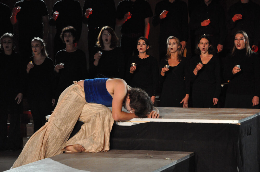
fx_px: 920
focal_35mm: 128
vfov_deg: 10.7
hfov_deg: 16.1
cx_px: 130
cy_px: 86
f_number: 5.6
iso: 3200
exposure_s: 1/30
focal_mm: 85
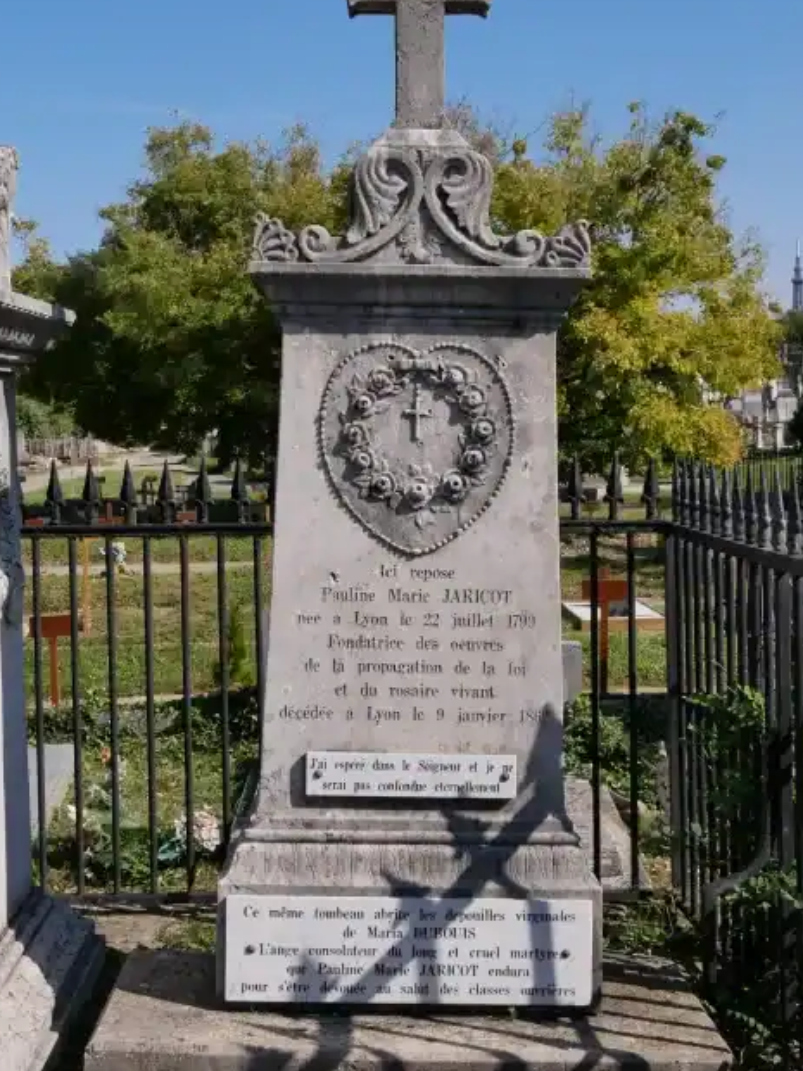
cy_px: 485
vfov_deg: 38.9
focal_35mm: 49
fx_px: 1516
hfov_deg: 29.6
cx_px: 354
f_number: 9
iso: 400
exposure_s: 1/1300
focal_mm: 19
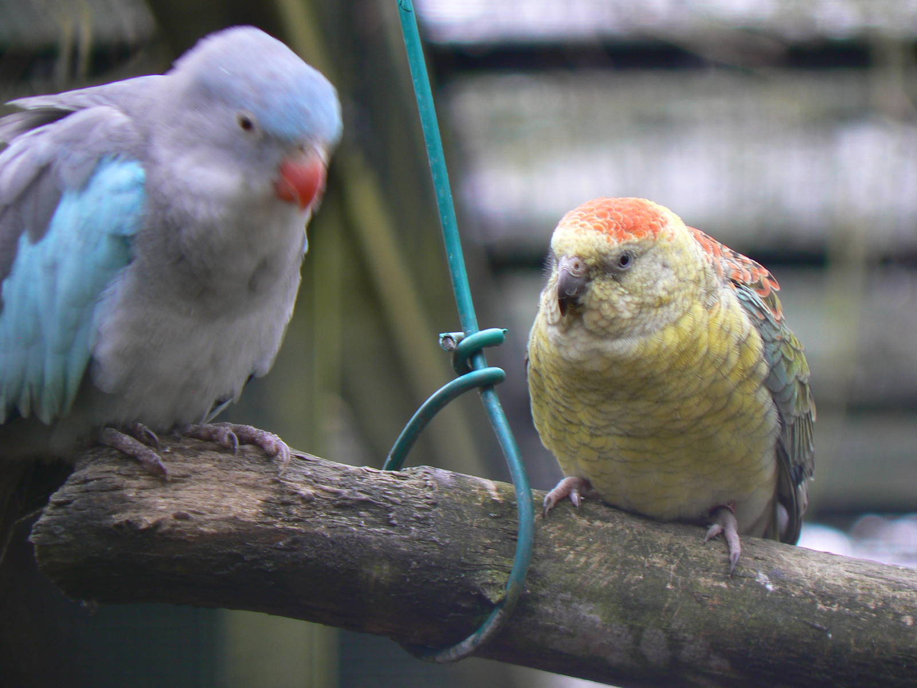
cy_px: 344
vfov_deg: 4.9
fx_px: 8106
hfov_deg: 6.5
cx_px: 458
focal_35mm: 306
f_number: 3.3
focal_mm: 51
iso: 80
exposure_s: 1/30
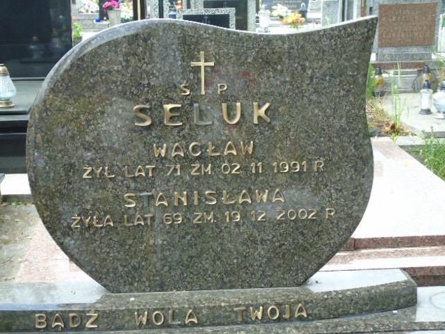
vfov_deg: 23.7
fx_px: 797
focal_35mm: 62
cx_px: 222
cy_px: 167
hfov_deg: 31.2
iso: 80
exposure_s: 1/80
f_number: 4.5
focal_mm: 11
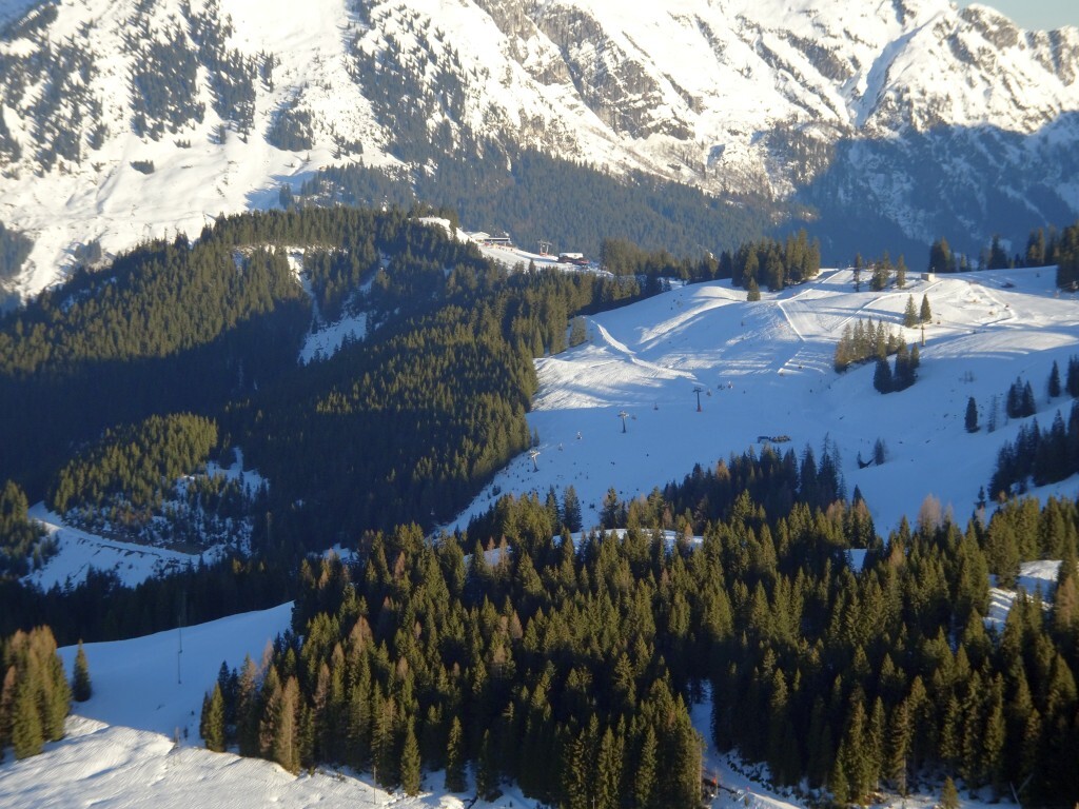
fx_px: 3366
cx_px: 540
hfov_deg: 18.2
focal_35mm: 108
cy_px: 404
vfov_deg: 13.7
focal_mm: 18.53
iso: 80
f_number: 5
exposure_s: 1/200
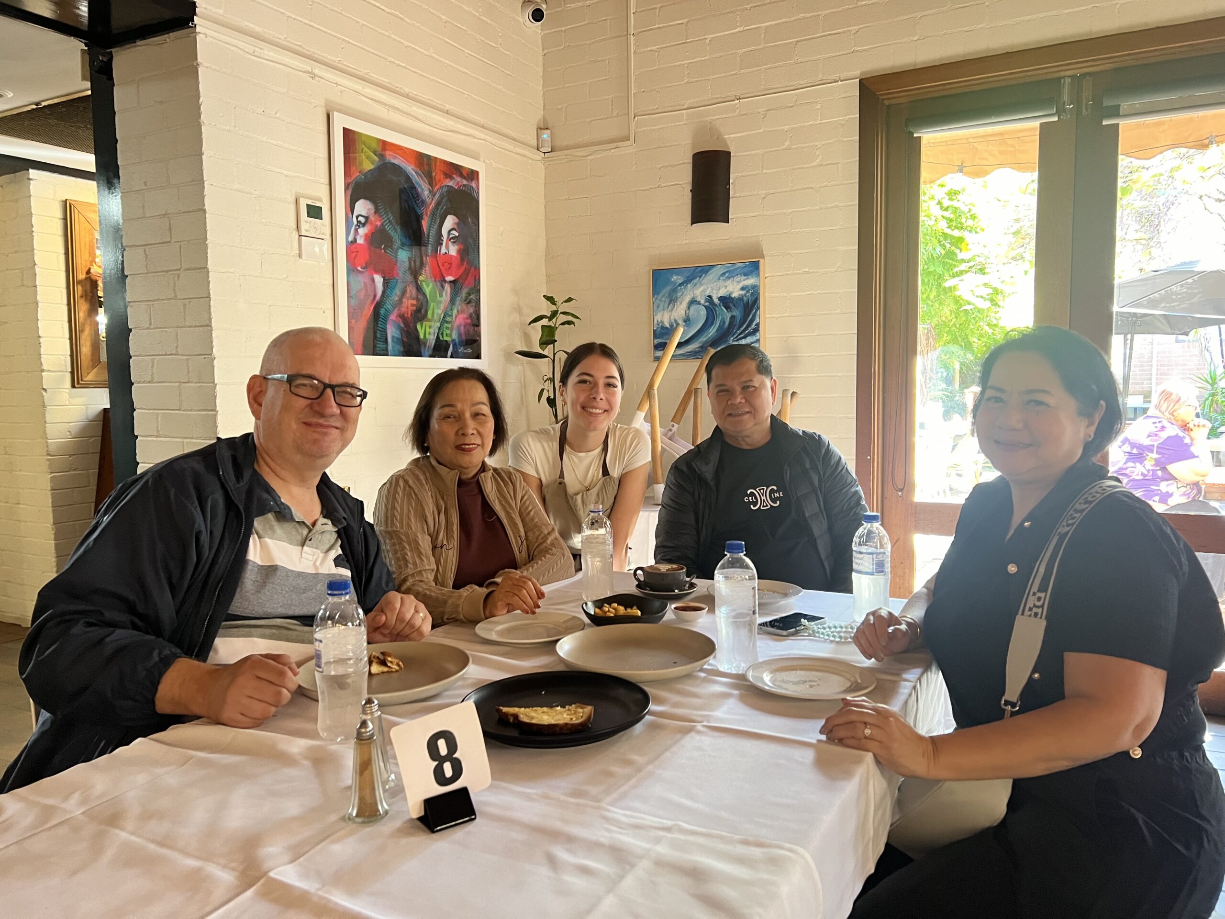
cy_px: 460
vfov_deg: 53.1
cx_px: 612
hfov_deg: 67.3
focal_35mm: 26
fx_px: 920
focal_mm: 5.7
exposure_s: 1/50
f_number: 1.5
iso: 320
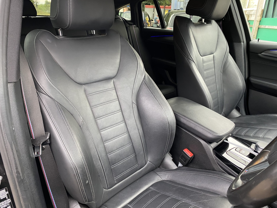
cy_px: 104
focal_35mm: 26
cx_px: 138
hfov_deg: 67.3
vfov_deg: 53.1
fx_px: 208
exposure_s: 1/50
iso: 250
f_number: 1.8
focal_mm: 4.25
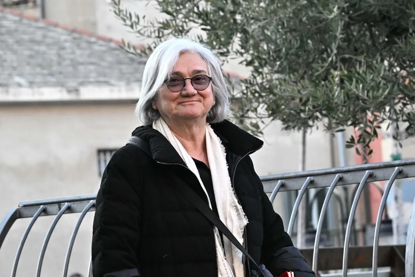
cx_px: 208
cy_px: 138
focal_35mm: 123
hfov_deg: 16.7
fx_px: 1418
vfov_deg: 11.1
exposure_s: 1/1000
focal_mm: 82
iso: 2500
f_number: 5
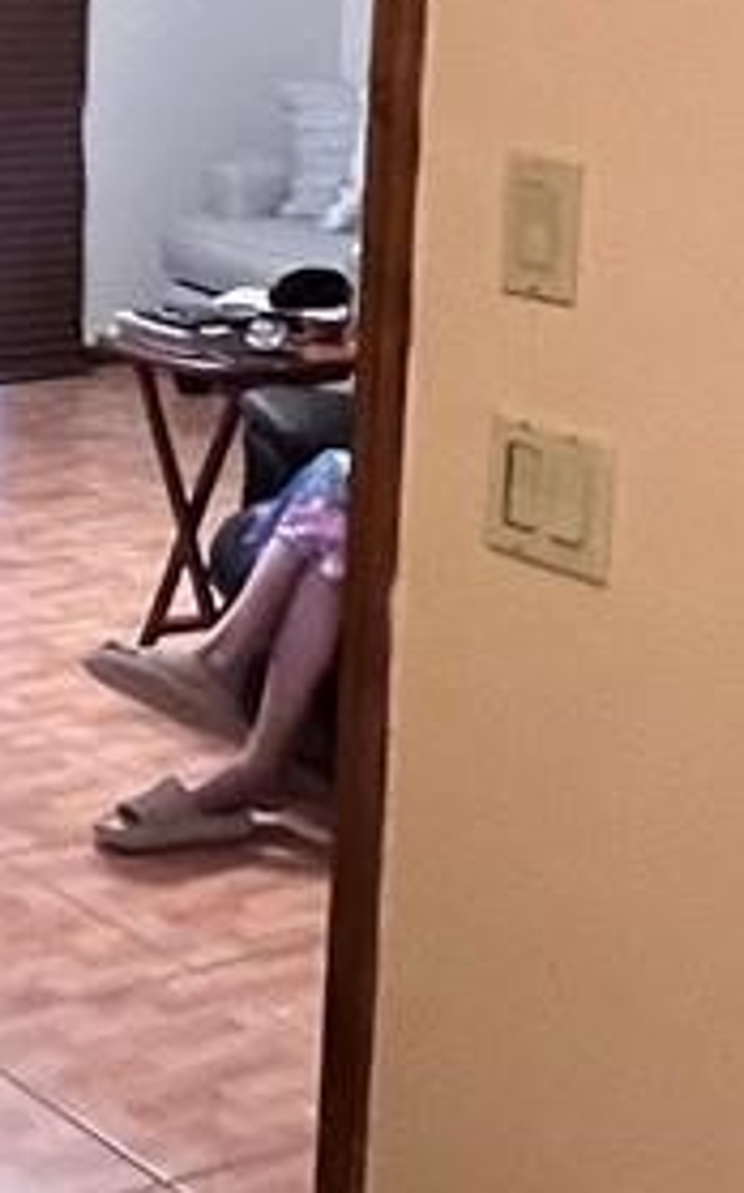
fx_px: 2567
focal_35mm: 79
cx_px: -620
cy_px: 73
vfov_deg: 25.2
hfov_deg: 14.4
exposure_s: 1/60
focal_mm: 1.57
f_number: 1.8
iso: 800
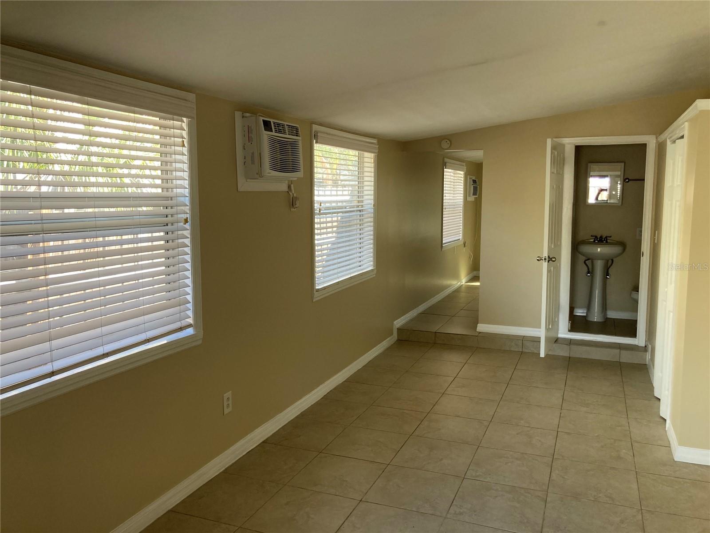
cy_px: 266
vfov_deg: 49.7
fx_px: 574
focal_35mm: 28
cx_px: 355
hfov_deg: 63.4
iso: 80
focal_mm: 3.99
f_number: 1.8
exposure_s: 1/121
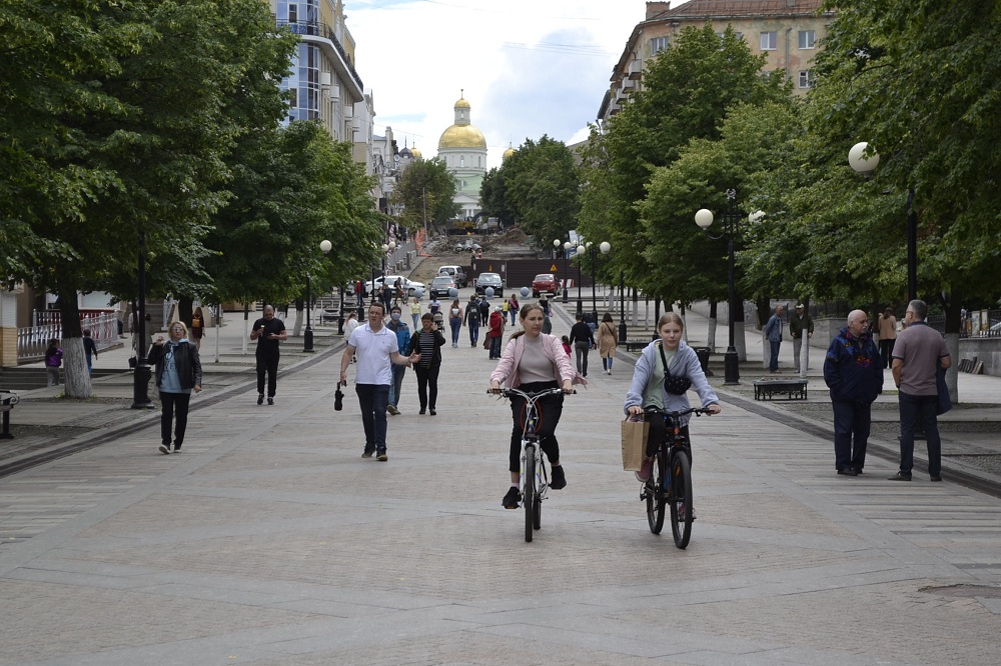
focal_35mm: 82
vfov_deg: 16.5
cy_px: 333
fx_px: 2293
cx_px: 500
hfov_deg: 24.6
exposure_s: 1/200
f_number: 7.1
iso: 100
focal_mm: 55
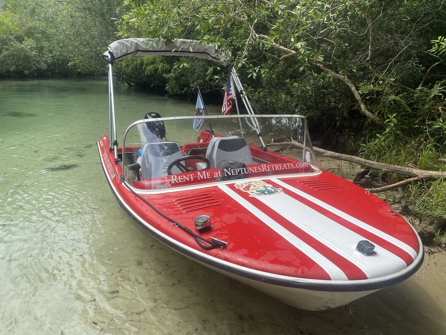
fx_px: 335
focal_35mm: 26
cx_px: 223
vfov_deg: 53.1
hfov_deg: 67.3
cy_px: 168
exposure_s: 1/981
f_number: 1.8
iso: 32
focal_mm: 4.25
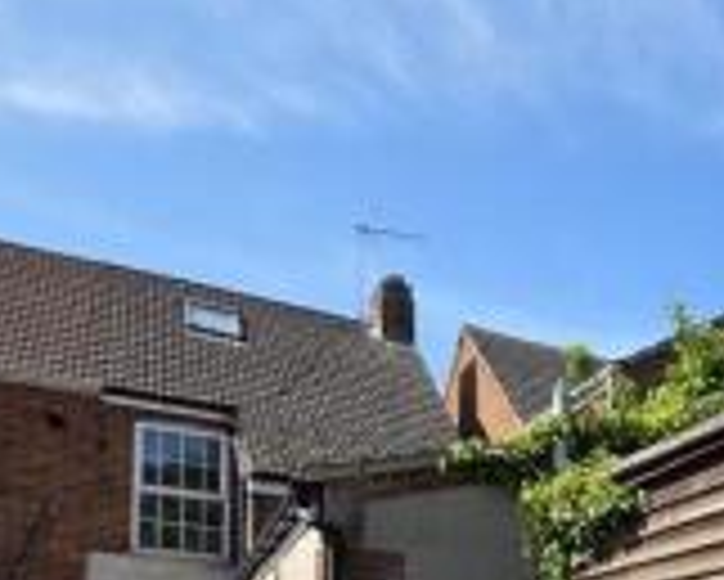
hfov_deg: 32.1
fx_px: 986
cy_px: 749
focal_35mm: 46
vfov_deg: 27.5
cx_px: 906
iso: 40
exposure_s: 1/1376
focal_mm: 2.2
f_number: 1.9
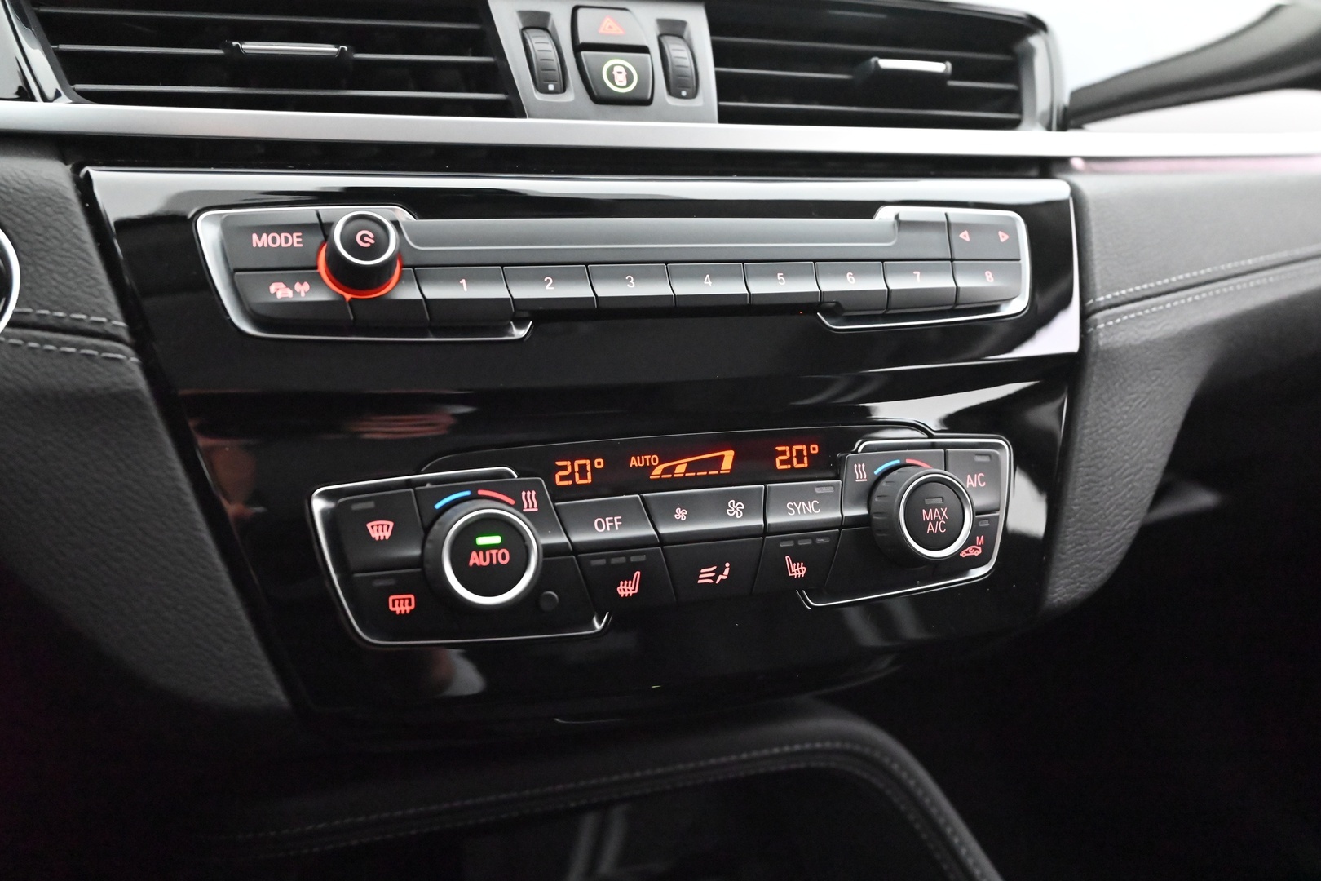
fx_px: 1192
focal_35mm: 32
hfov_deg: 58.0
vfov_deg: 40.5
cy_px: 440
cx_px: 660
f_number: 4.8
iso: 16000
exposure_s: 1/60
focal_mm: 32.5
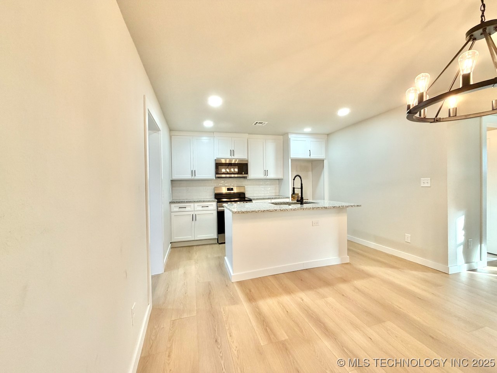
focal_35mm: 14
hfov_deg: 102.1
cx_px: 248
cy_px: 186
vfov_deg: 85.7
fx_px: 201
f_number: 2.2
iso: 160
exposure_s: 1/120
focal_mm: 2.22
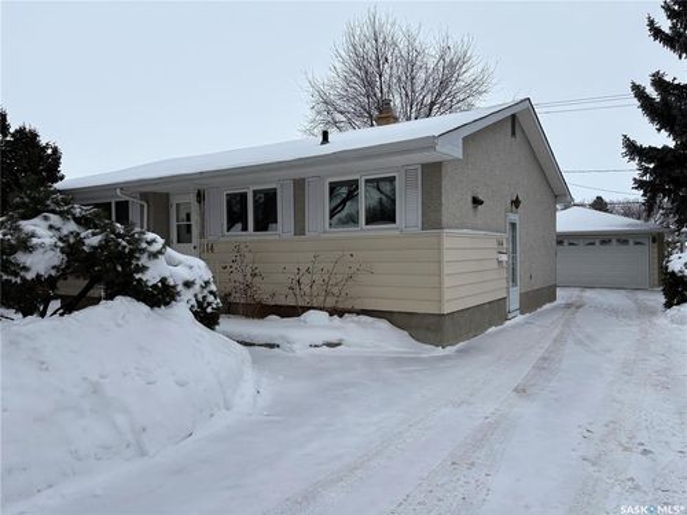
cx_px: 344
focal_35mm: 26
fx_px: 516
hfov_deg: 67.3
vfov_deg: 53.1
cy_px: 258
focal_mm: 5.96
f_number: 1.6
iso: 50
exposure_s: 1/2865
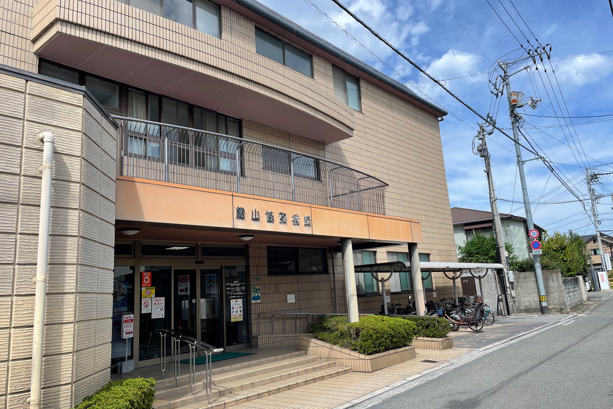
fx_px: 477
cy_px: 196
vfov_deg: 46.4
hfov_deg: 65.5
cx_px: 308
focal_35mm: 28
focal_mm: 4.2
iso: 32
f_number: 1.6
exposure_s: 1/1233
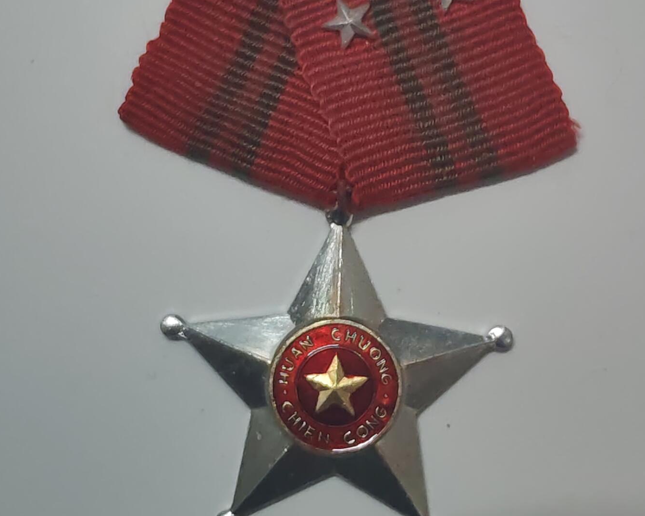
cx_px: 322
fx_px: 1699
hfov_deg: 21.5
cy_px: 175
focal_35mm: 89
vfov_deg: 17.2
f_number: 1.95
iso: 800
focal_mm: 5.52
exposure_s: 1/50
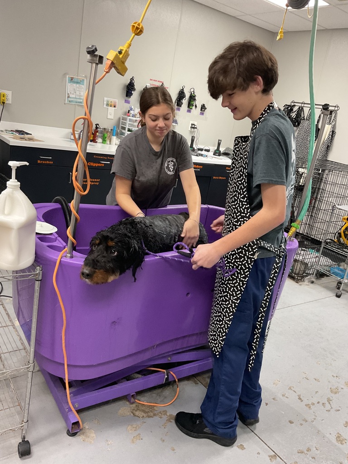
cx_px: 174
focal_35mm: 29
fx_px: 389
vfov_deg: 61.7
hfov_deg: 48.2
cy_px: 232
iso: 160
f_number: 1.8
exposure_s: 1/60
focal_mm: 3
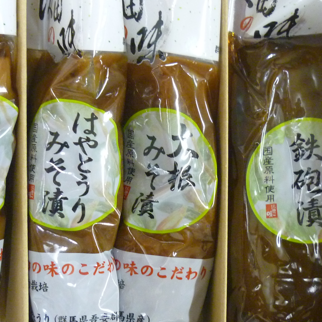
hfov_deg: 28.5
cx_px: 119
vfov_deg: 28.6
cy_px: 153
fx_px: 631
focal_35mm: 60
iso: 400
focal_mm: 5.5
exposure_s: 1/13
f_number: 2.8
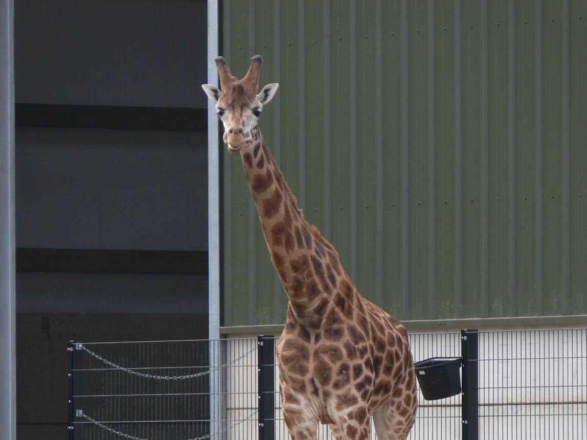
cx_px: 319
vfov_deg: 3.0
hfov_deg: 3.9
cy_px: 304
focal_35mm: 503
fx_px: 8530
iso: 80
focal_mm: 76.3
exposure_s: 1/125
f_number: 4
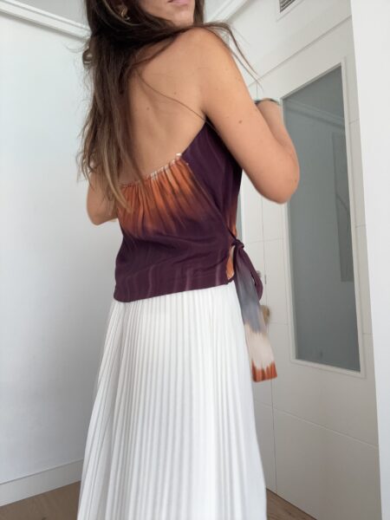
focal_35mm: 23
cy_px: 260
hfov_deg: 58.9
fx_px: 346
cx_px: 195
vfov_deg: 73.9
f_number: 1.9
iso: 80
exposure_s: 1/60
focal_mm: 2.69
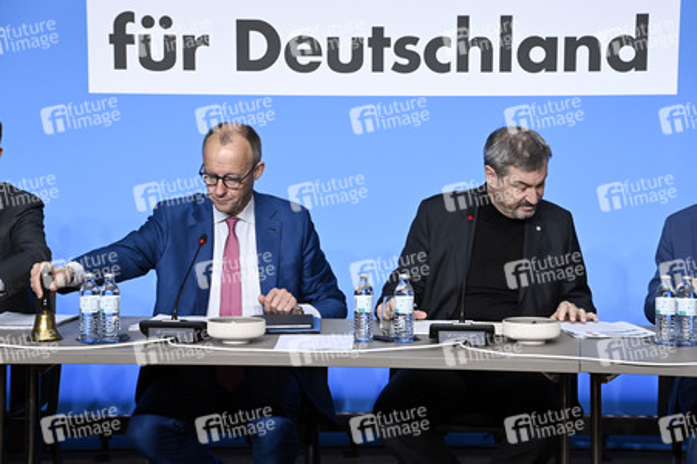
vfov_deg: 16.0
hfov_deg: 23.9
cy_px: 232
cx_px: 348
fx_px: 1644
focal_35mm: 85
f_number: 6.3
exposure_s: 1/250
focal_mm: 85
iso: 5000
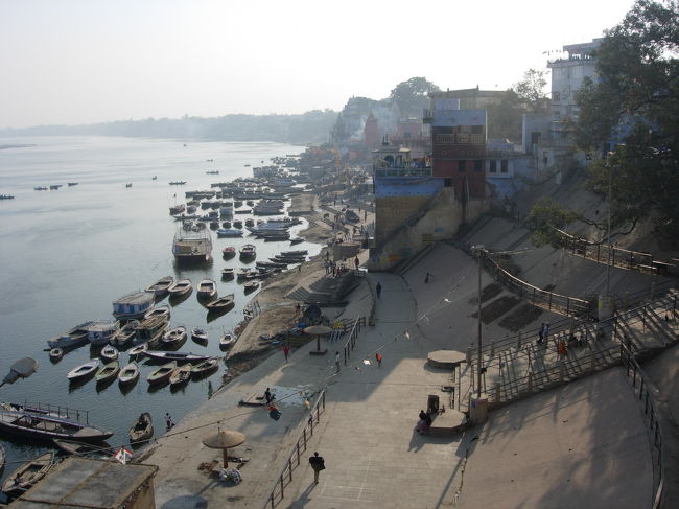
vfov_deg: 37.7
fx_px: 745
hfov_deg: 49.0
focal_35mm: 38
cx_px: 340
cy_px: 254
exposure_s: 1/745
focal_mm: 7.8
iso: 64
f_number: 4.8
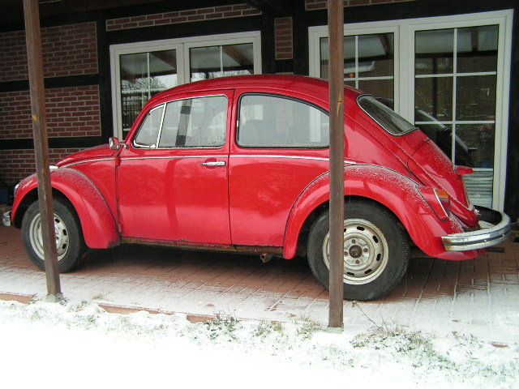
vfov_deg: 37.7
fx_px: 570
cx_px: 260
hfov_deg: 49.0
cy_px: 194
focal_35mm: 38
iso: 80
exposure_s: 1/40
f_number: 2.8
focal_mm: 6.3
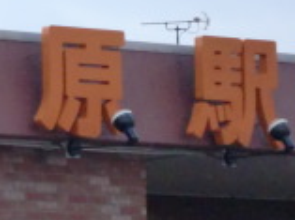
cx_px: -244
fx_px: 3894
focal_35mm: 458
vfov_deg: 3.2
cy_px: 70
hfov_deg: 4.3
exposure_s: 1/100
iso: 640
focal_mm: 19.6
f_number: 5.8
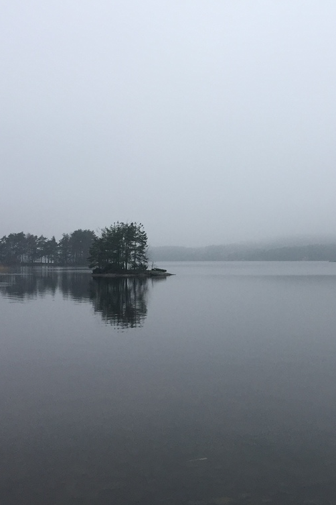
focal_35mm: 41
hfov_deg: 32.4
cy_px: 253
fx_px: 574
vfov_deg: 47.4
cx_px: 224
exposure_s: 1/33
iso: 50
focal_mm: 4.15
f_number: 2.2
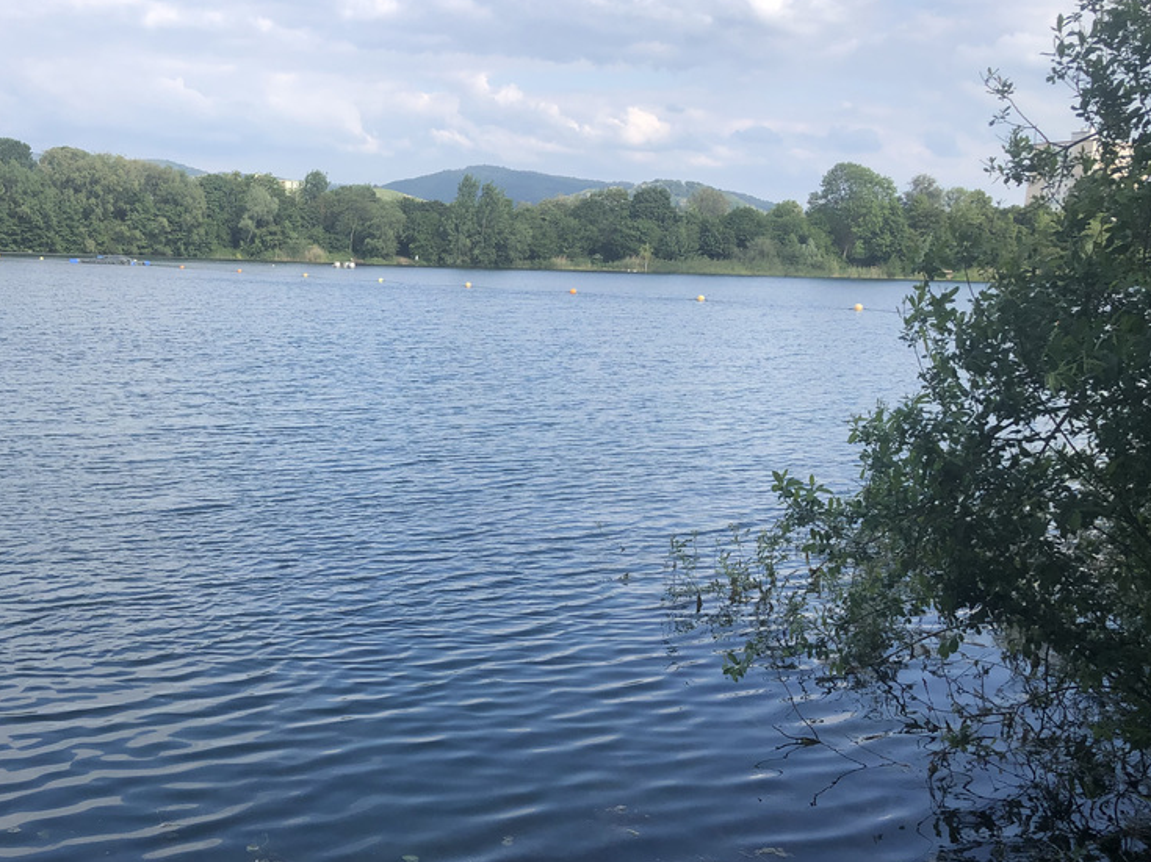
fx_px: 1297
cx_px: 382
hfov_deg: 47.1
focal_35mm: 39
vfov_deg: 36.7
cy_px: 516
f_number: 1.8
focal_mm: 3.99
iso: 20
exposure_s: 1/1021
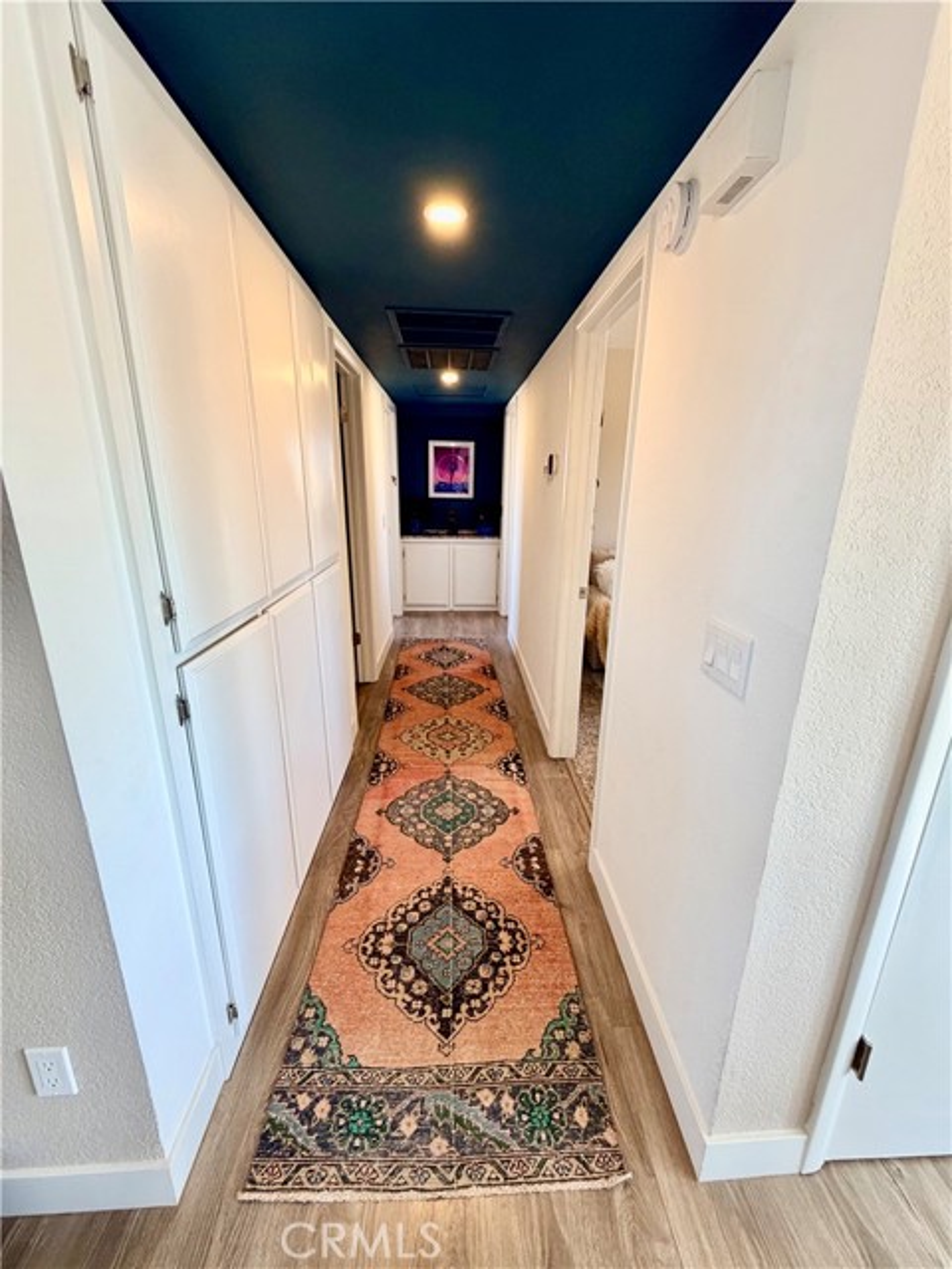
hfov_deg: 85.7
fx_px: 513
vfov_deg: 102.1
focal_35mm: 14
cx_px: 476
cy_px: 634
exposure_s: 1/120
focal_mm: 2.22
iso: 250
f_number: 2.2
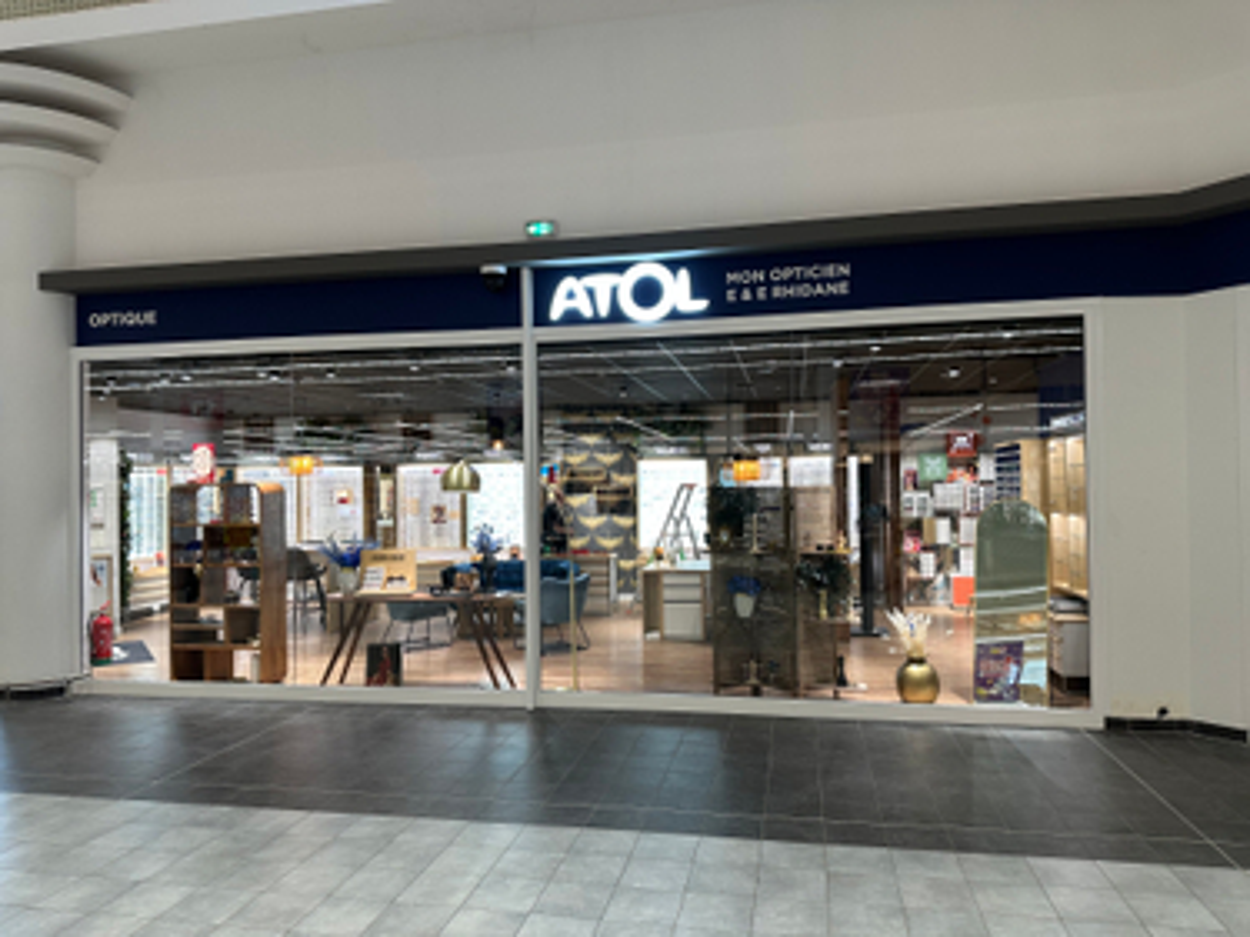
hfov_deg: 71.6
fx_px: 866
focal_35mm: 24
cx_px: 625
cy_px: 468
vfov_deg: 56.8
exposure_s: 1/100
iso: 125
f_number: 1.78
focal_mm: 6.86
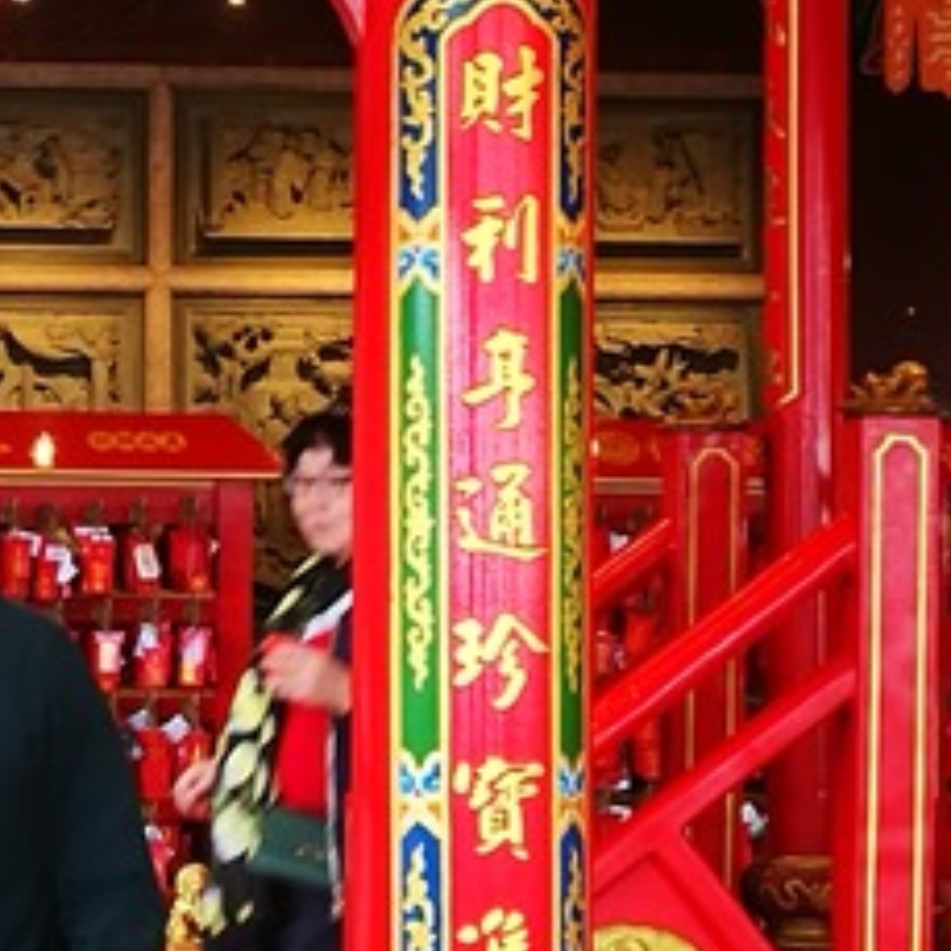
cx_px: -87
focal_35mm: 150
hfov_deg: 11.5
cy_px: 399
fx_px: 4662
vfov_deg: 11.6
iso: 125
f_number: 2.2
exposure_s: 1/40
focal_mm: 4.5
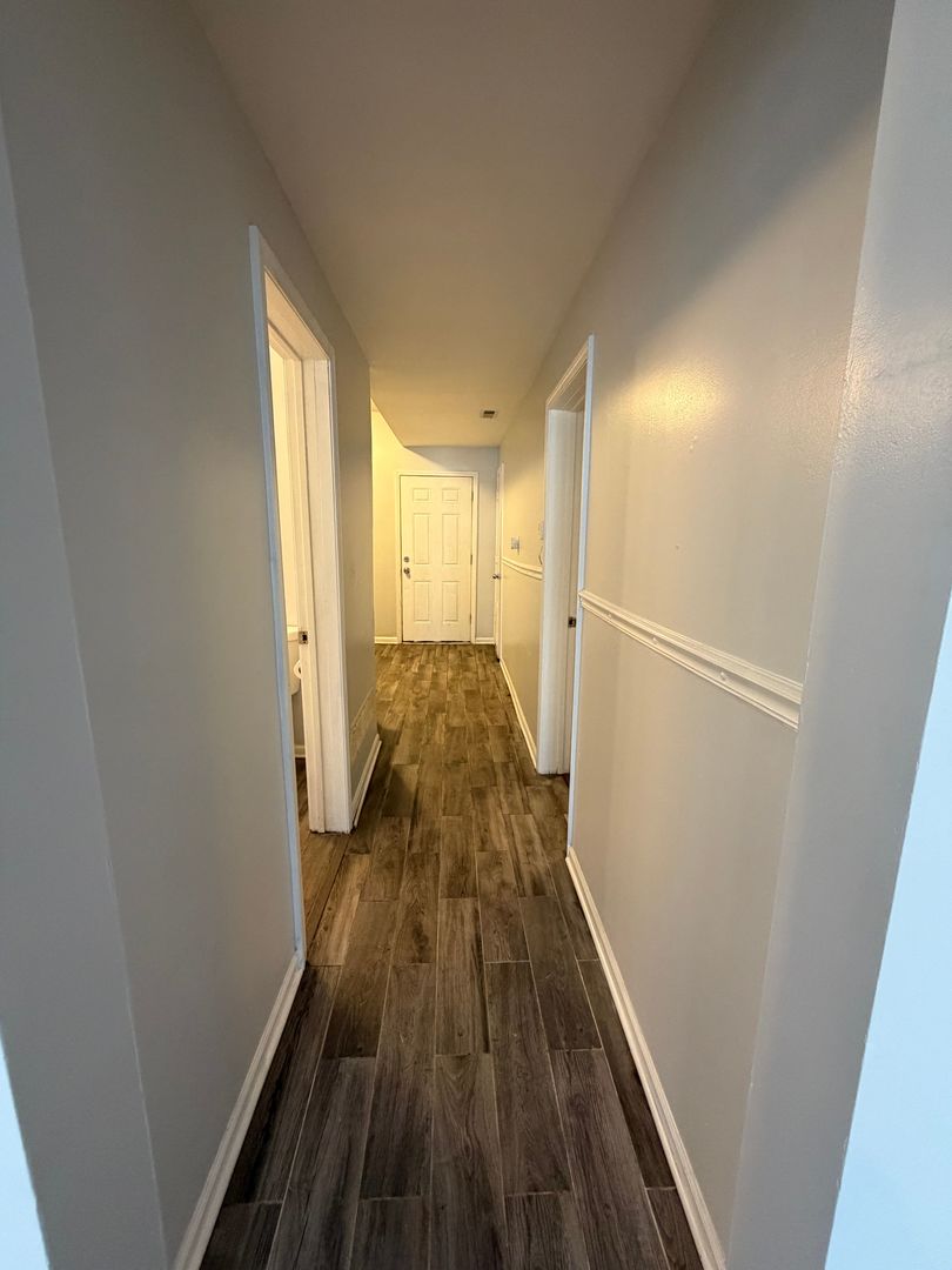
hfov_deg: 85.7
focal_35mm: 14
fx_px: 513
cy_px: 635
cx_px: 476
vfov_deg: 102.1
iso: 400
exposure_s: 1/60
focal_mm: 2.22
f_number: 2.2
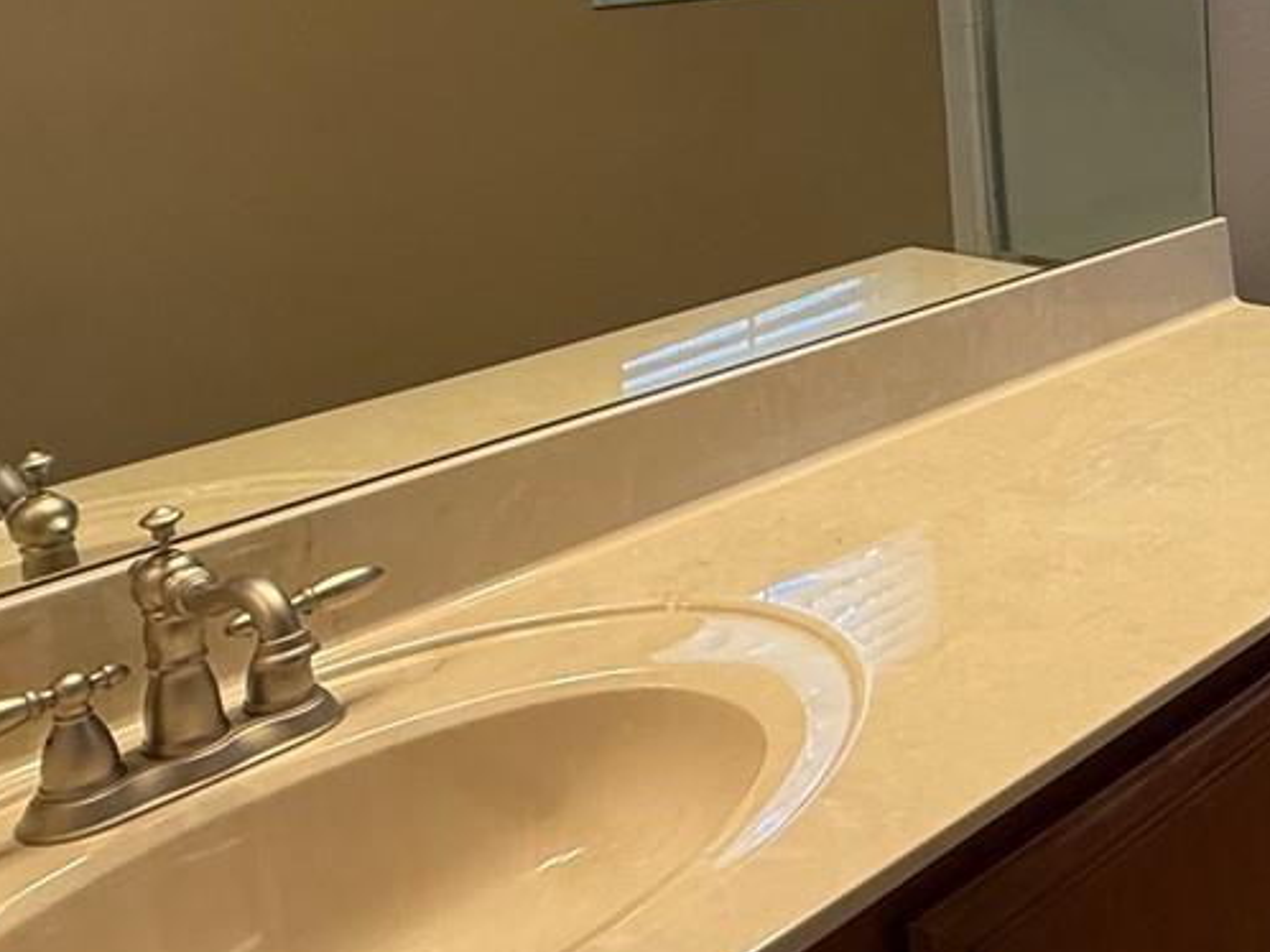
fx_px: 1650
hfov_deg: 33.8
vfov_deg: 30.2
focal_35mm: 45
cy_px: 31
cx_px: 1535
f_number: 2.2
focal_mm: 2.22
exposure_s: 1/120
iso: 125
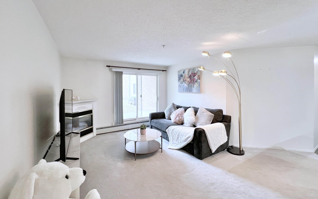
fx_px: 121
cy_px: 94
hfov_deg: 105.3
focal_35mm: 14
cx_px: 157
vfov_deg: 78.6
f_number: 1.8
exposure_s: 1/120
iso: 200
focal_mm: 1.57
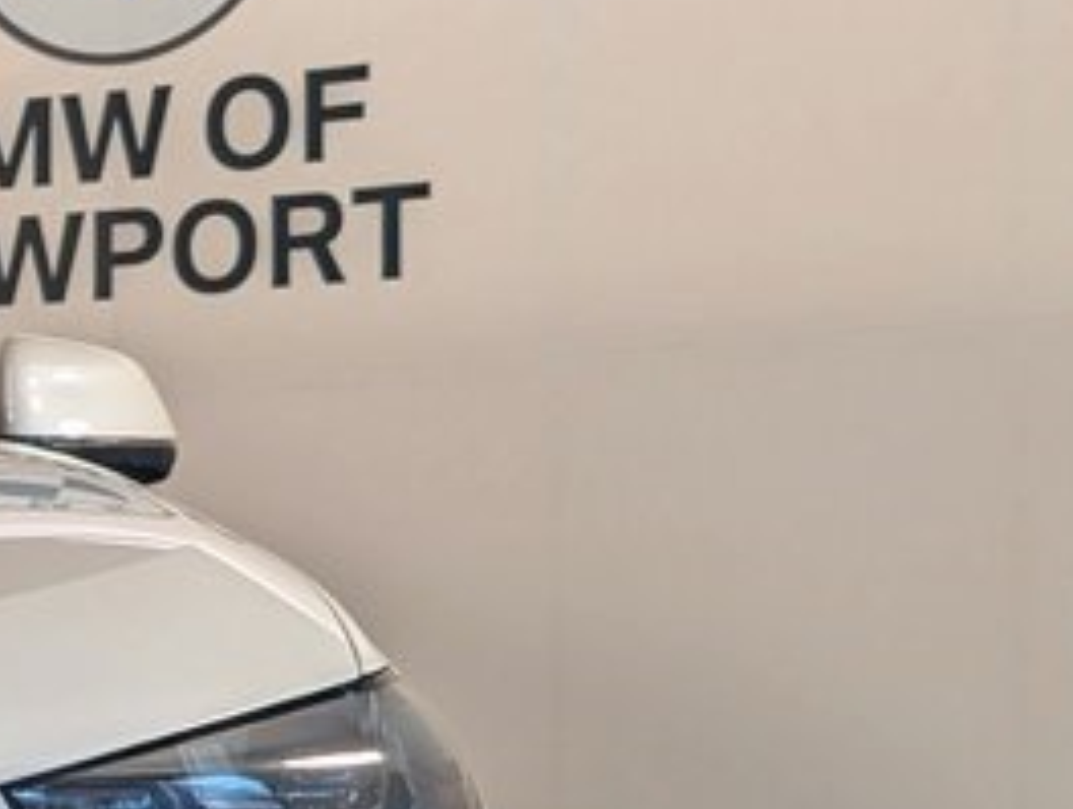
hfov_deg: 17.4
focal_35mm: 93
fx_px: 2888
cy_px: 722
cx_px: -825
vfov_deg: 15.8
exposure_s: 1/118
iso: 20
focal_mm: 6.9
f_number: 1.68
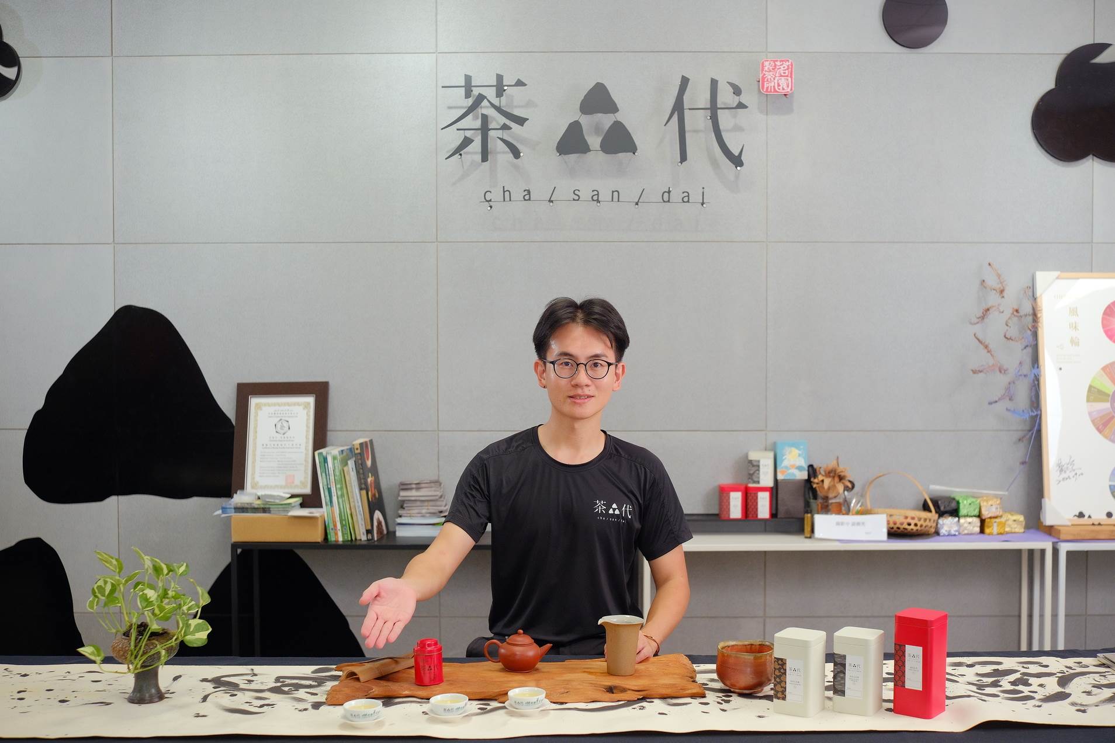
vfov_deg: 32.6
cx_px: 558
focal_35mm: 41
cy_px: 372
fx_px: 1270
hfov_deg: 47.4
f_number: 2
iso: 640
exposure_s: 1/340
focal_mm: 27
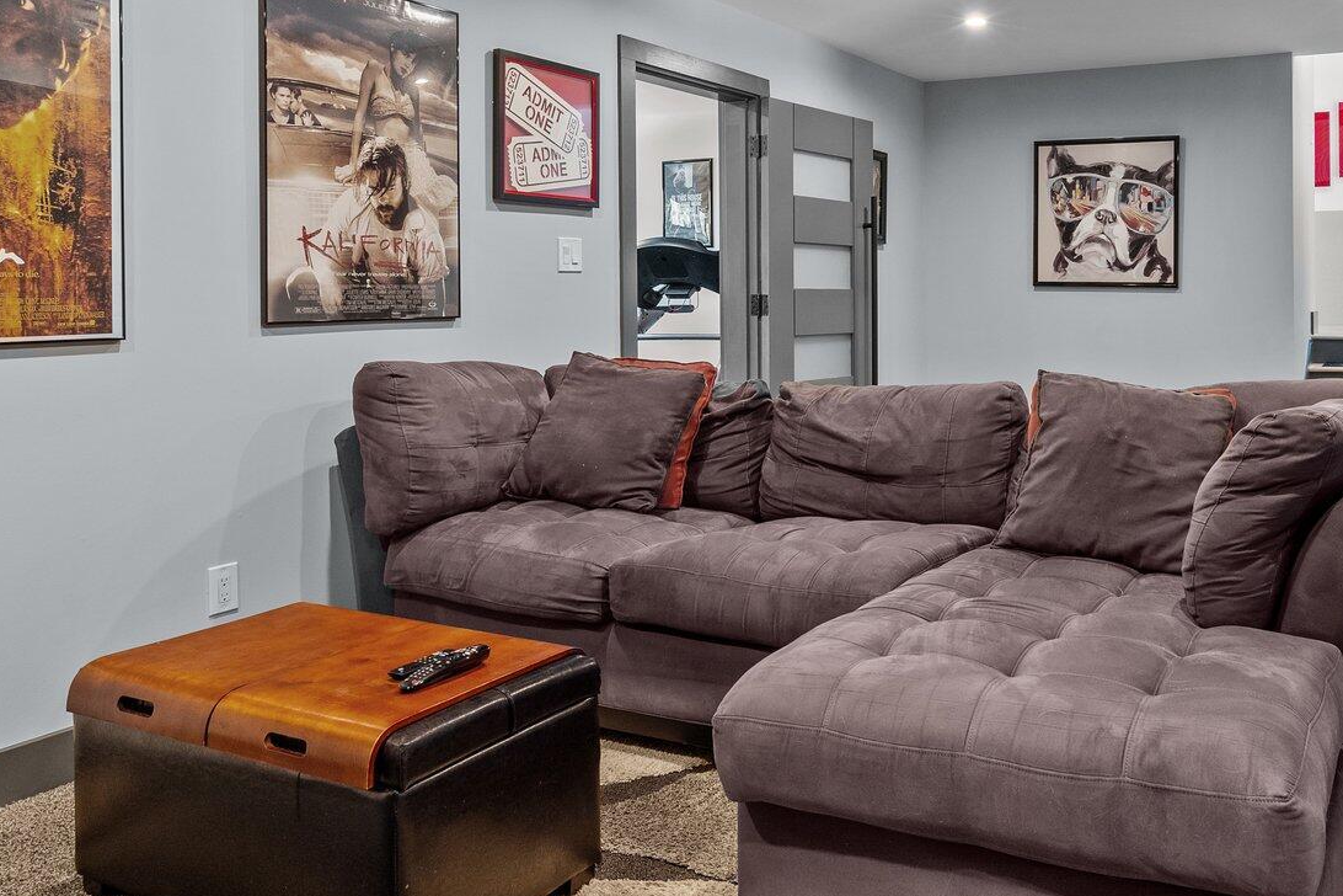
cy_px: 307
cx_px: 919
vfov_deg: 43.1
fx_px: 1119
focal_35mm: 30
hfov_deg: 60.1
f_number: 8
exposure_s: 2
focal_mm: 16
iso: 400
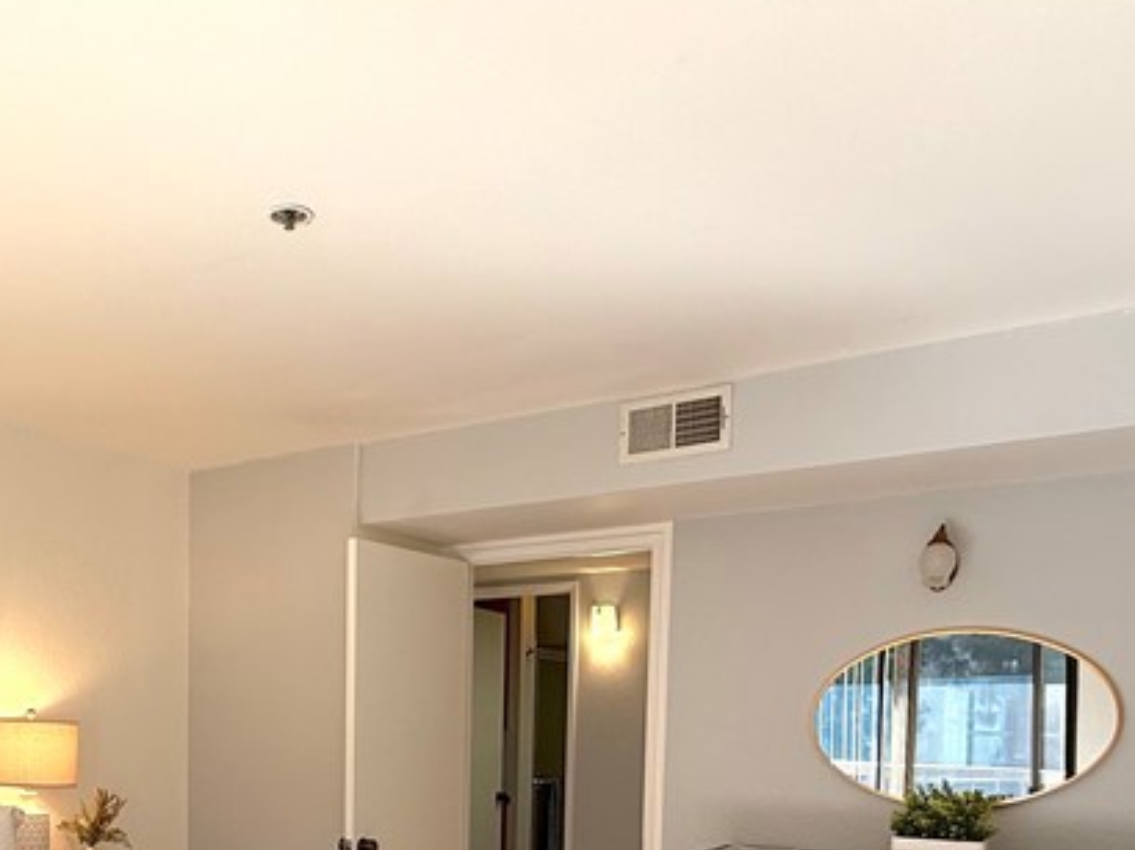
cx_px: 282
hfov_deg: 50.5
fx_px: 1147
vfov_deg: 37.3
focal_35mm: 35
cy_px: 806
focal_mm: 2.22
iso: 50
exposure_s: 1/99
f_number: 2.2
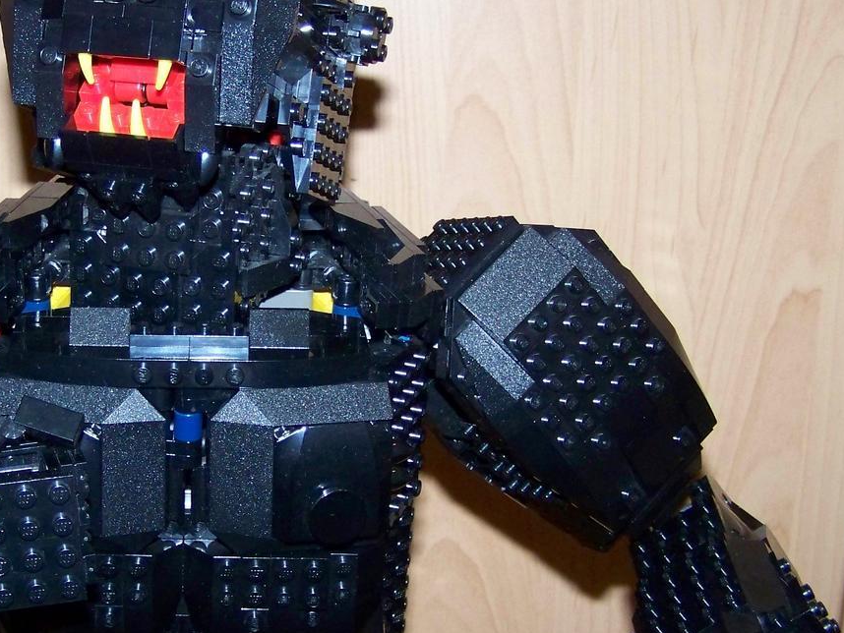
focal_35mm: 68
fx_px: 1658
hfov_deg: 28.2
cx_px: 225
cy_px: 329
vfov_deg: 21.6
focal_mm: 6.3
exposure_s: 1/30
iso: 200
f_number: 2.8
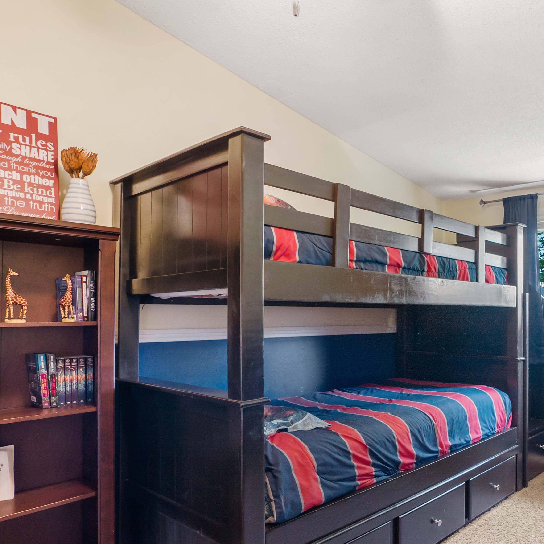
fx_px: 444
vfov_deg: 62.3
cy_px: 332
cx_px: 445
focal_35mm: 25
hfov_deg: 57.6
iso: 1000
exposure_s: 1/160
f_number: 6.3
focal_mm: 16
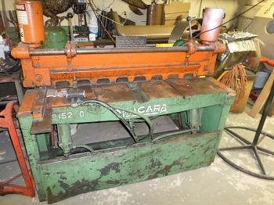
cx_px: 137
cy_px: 102
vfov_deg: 54.8
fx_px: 198
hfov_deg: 69.4
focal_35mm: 25
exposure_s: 1/30
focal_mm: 4.5
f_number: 2.5
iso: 320
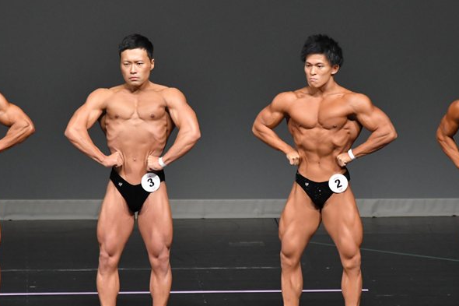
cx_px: 294
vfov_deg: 3.3
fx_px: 5277
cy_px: 195
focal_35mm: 414
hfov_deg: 5.0
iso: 4000
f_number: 5.6
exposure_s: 1/400
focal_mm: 210
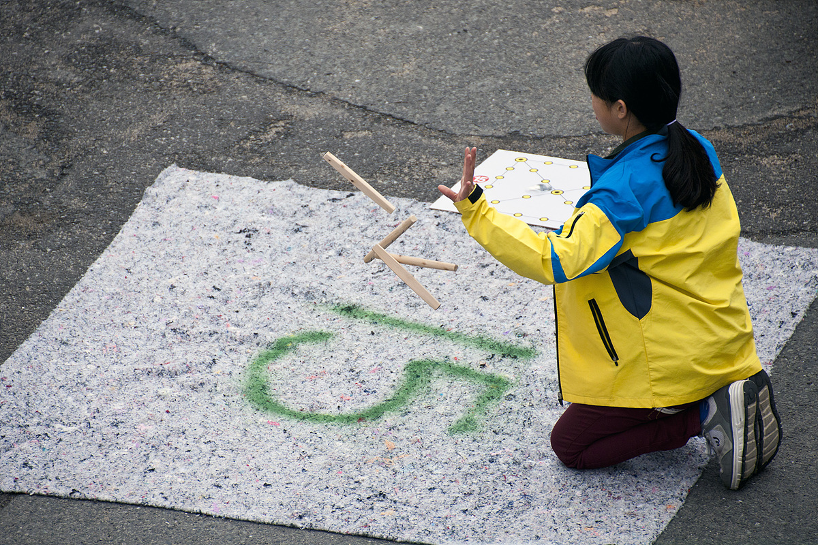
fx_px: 8634
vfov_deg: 3.6
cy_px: 272
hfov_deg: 5.4
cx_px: 409
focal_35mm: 380
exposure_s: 1/1250
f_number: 6.3
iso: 400
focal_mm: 380
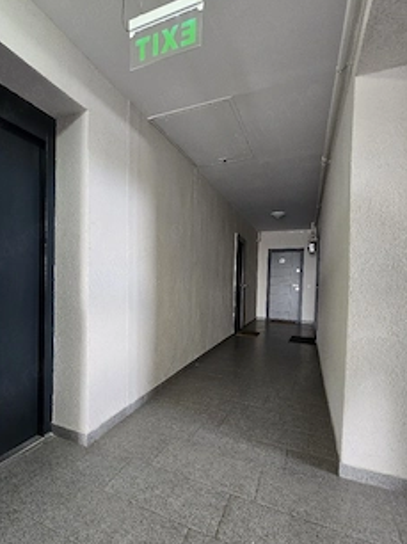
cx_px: 162
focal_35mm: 17
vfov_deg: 91.0
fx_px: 267
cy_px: 286
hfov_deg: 73.8
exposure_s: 1/50.3
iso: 500
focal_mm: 2.2
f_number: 2.2
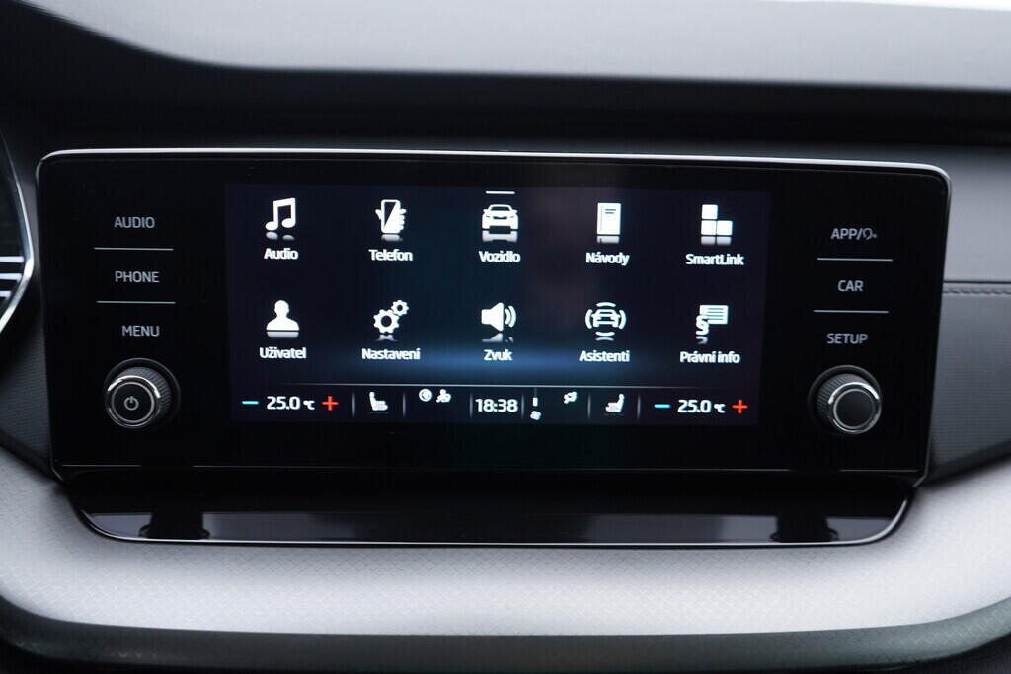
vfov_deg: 36.9
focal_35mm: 36
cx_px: 506
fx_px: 1011
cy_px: 337
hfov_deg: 53.1
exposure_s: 1/40
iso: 160
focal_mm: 24
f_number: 2.8
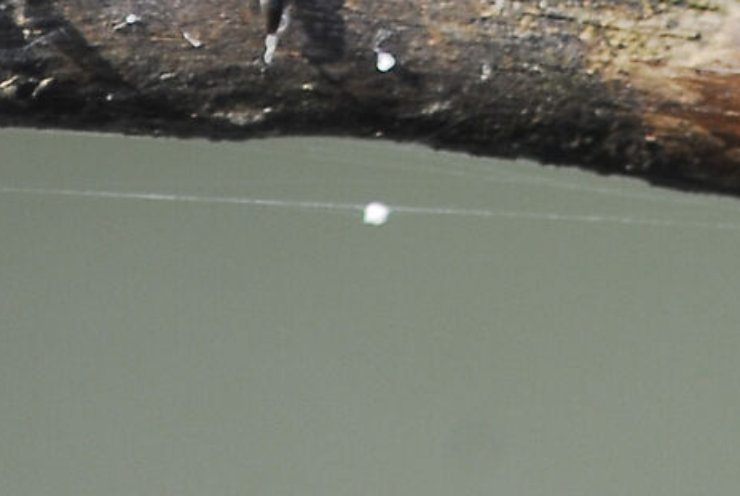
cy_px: -608
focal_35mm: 3103
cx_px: 376
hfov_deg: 0.7
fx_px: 63885
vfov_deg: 0.4
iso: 200
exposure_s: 1/50
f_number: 8
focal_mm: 400
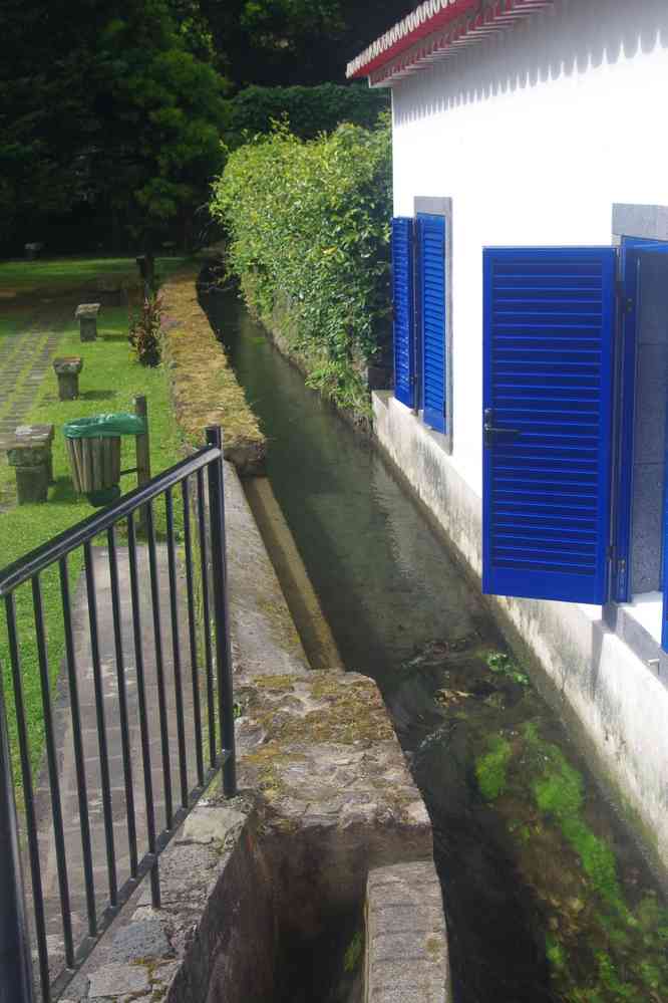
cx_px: 334
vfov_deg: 42.3
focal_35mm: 46
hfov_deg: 28.9
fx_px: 1294
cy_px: 502
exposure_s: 1/60
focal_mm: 31
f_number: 9
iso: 200
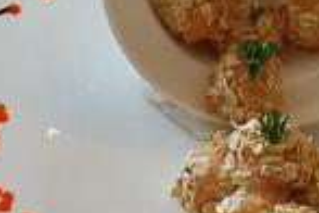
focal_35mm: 122
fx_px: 1081
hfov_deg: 15.8
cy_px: 270
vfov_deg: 11.0
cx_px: -117
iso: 125
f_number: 2.2
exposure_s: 1/50
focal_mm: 3.95
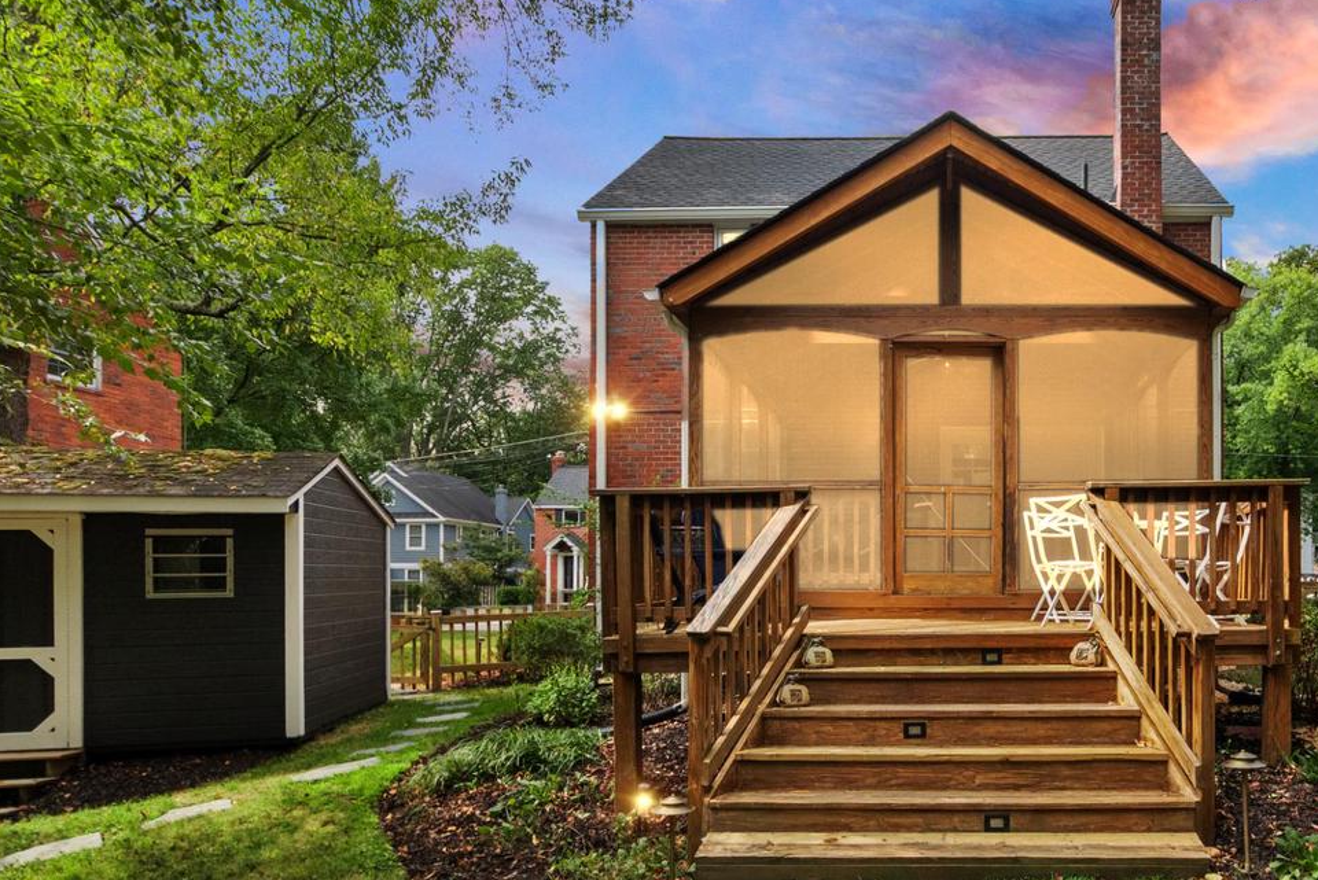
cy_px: 465
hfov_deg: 70.2
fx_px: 879
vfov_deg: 53.2
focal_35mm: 24
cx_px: 940
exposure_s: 1/160
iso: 800
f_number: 8
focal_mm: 16
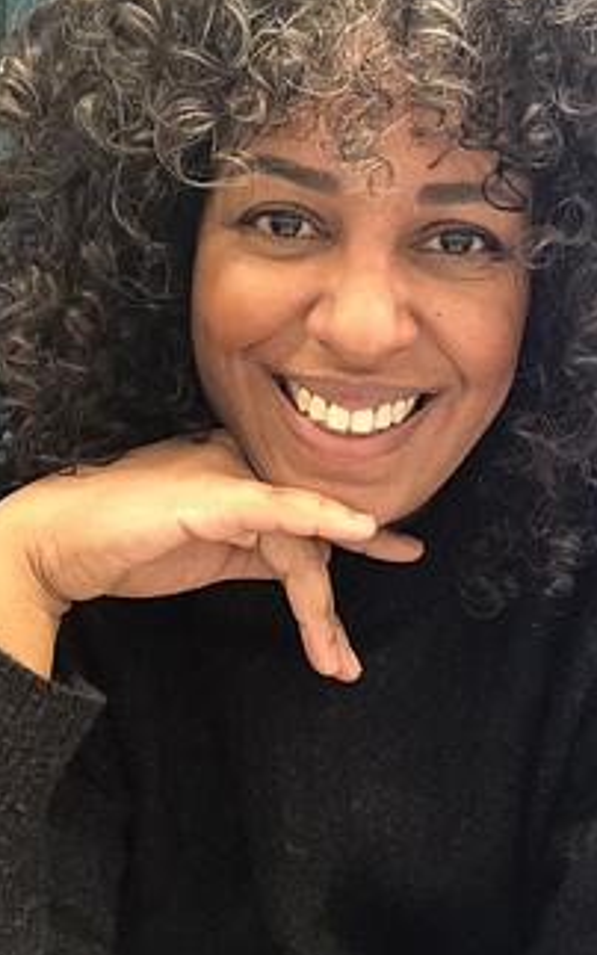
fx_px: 1093
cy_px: 409
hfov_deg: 30.5
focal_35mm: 42
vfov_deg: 47.0
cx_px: 337
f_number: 2.2
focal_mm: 2.87
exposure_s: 1/43
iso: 400
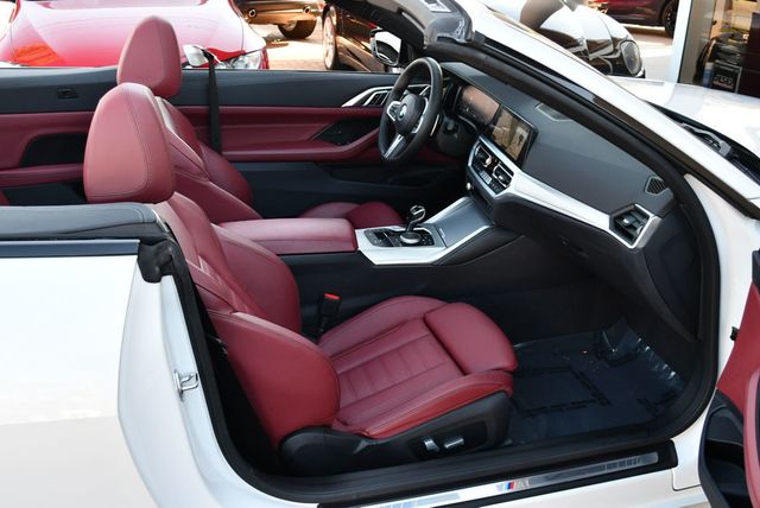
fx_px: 761
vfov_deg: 36.9
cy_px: 254
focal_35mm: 36
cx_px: 380
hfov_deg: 53.1
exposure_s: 1/250
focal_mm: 18
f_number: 4
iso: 400
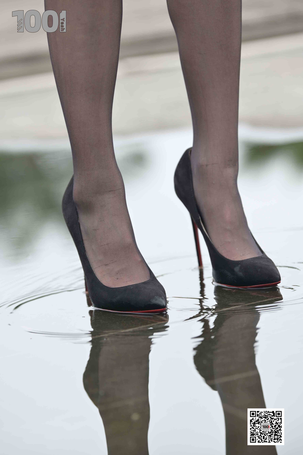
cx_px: 152
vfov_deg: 13.7
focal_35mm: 150
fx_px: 1893
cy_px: 228
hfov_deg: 9.1
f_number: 4
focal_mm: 150
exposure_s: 1/320
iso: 200
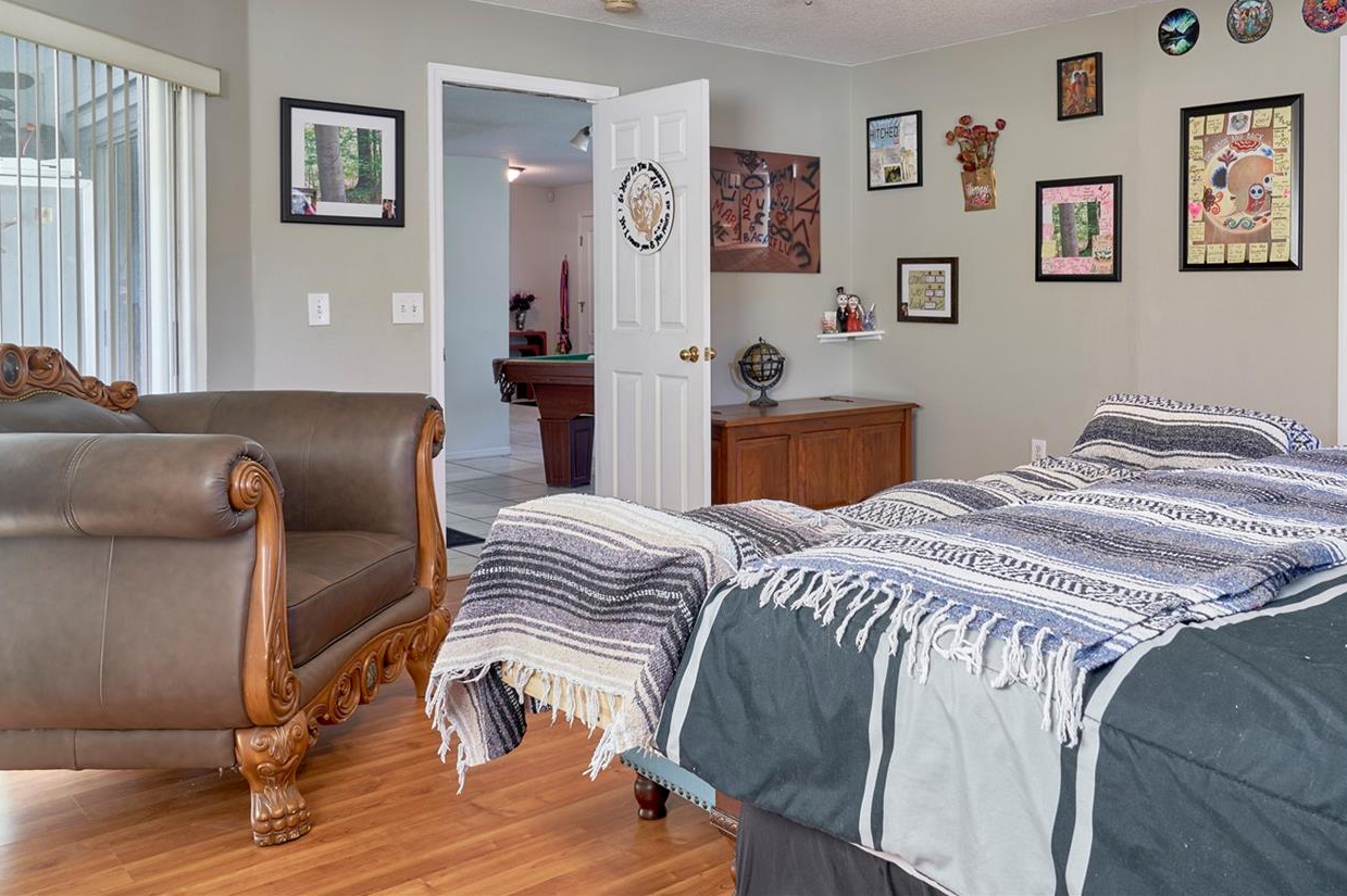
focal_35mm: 31
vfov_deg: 41.9
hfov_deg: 59.4
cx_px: 857
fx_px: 1159
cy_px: 318
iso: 500
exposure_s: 1/1.25
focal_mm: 24
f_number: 9
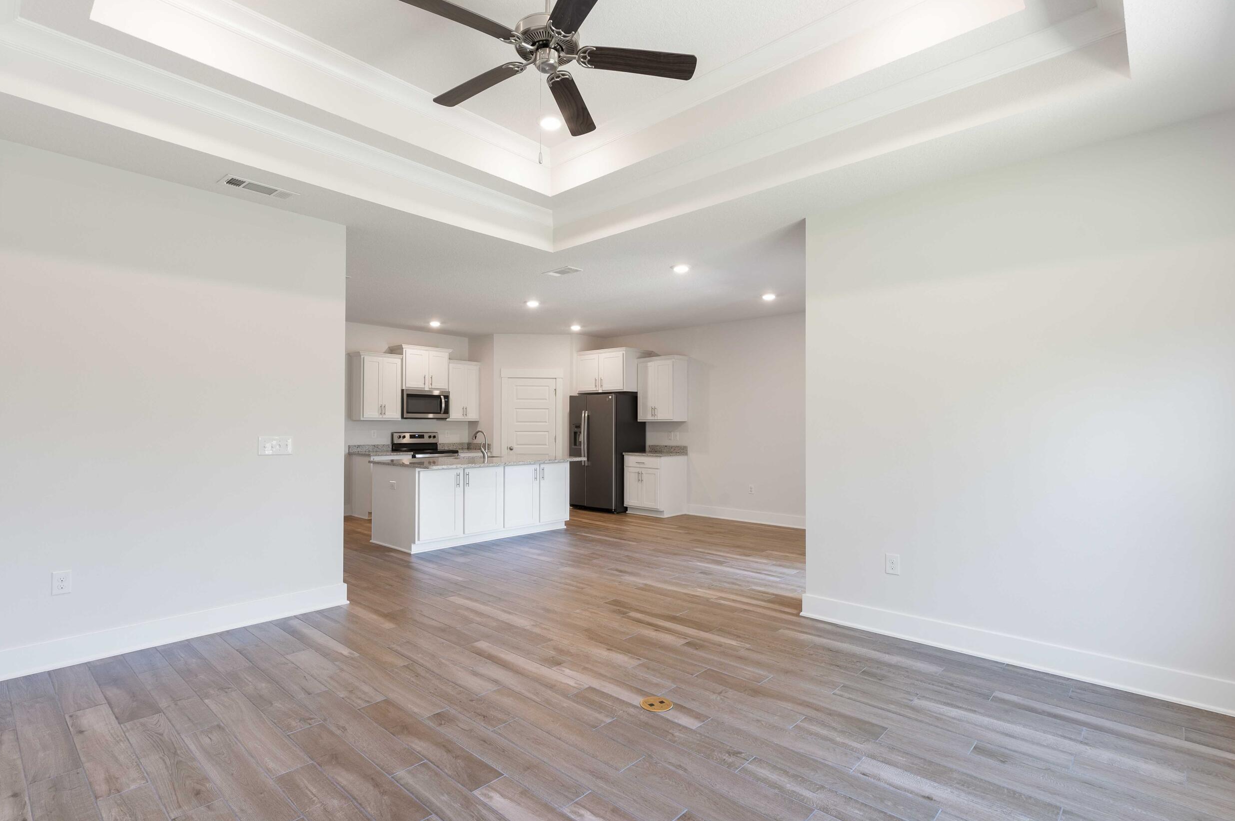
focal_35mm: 17
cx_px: 590
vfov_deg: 70.3
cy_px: 416
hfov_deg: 93.3
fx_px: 583
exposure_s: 1/2
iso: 400
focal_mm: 14
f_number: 9
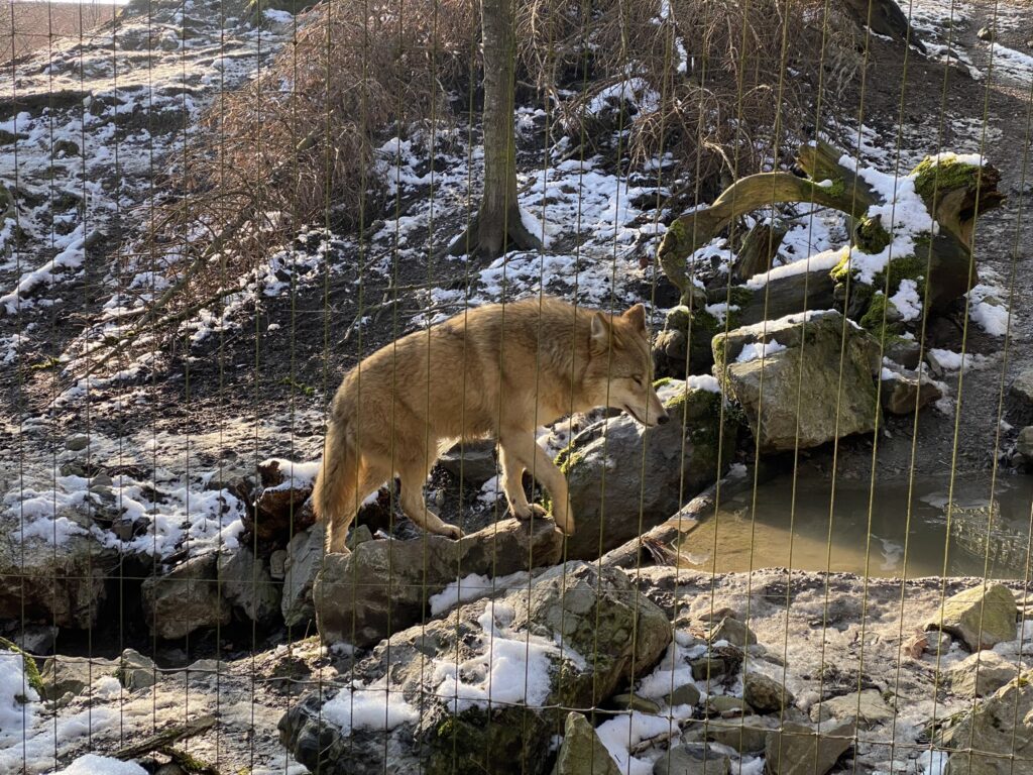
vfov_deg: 28.0
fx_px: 1552
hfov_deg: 36.8
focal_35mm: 52
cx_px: 516
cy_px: 388
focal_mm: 6
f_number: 2
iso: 20
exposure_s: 1/215
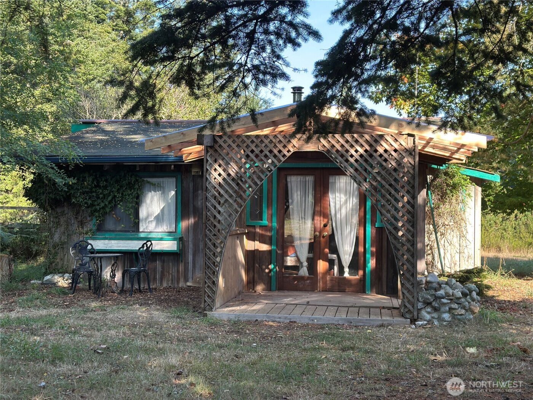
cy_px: 200
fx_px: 739
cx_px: 266
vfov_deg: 30.3
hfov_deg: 39.7
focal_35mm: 48
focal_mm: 6.86
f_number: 1.78
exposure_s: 1/546
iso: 80
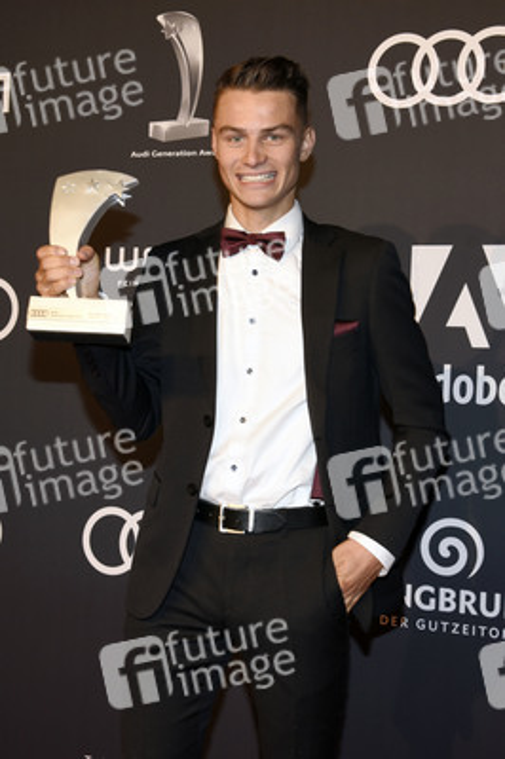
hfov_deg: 30.5
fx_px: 927
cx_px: 252
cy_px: 380
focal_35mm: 44
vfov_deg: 44.5
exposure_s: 1/100
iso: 800
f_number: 6.3
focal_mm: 44
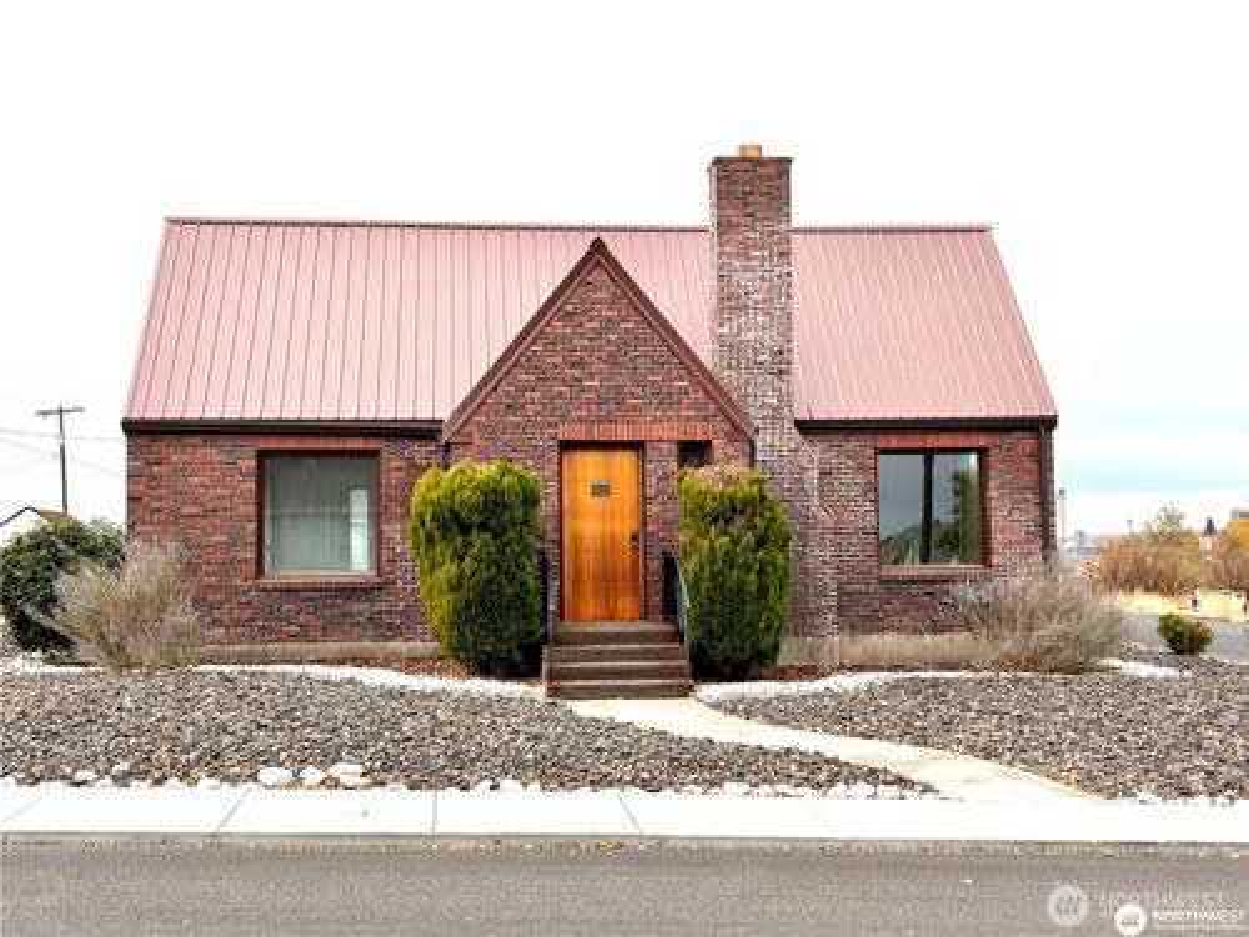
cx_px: 624
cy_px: 468
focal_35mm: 41
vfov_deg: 35.1
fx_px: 1479
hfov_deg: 45.8
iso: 50
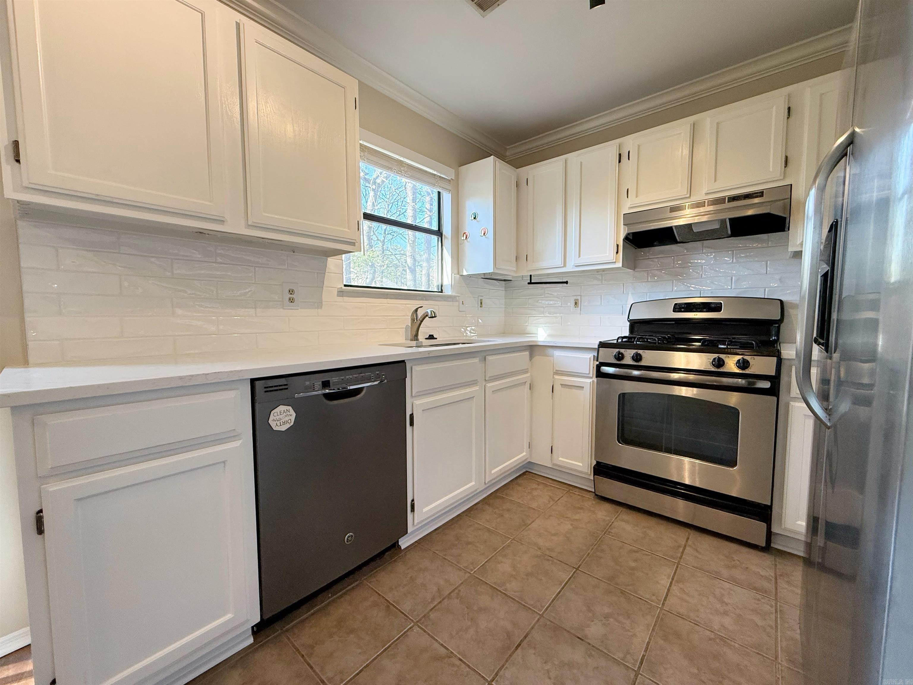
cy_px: 342
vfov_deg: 85.7
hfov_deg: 102.1
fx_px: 369
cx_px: 456
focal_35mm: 14
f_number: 2.2
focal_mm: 2.22
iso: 125
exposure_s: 1/120
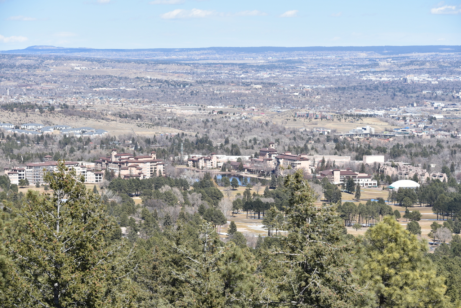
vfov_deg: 12.2
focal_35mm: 112
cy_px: 154
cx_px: 230
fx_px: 1434
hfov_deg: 18.3
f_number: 8
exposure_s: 1/250
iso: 100
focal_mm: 112
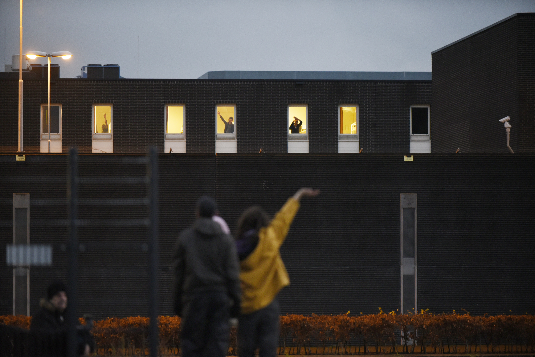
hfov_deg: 10.3
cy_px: 178
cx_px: 268
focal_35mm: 200
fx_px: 2973
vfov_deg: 6.9
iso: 2000
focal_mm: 200
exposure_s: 1/100
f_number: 2.8
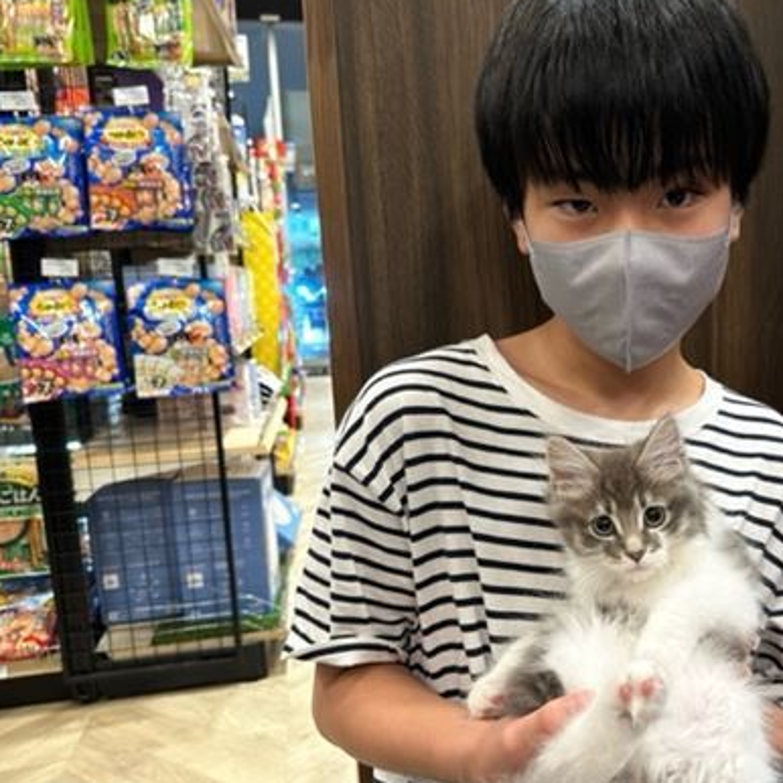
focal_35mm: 33
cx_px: 525
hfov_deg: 48.9
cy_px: 406
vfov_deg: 49.7
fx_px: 845
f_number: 1.78
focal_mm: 6.86
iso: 125
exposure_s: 1/120
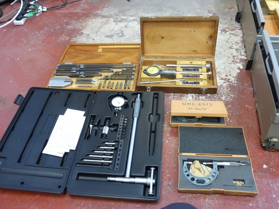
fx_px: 242
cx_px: 140
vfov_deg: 46.8
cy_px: 104
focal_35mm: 30
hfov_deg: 60.0
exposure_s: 1/20
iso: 400
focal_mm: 5.4
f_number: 3.6
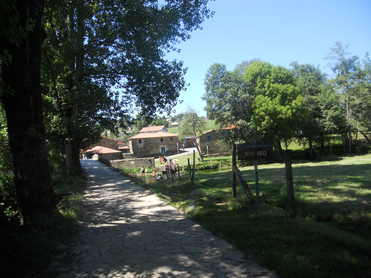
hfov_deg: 65.3
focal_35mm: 27
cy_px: 139
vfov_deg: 51.4
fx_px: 289
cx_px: 186
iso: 80
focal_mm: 4.9
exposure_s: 1/320
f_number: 3.2
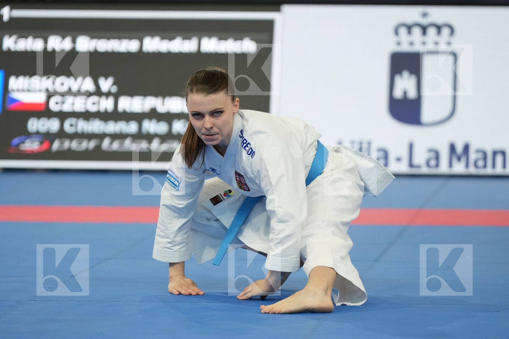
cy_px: 170
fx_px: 3860
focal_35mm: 273
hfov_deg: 7.5
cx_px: 254
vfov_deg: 5.0
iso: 1000
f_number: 2.8
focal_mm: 182
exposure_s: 1/500
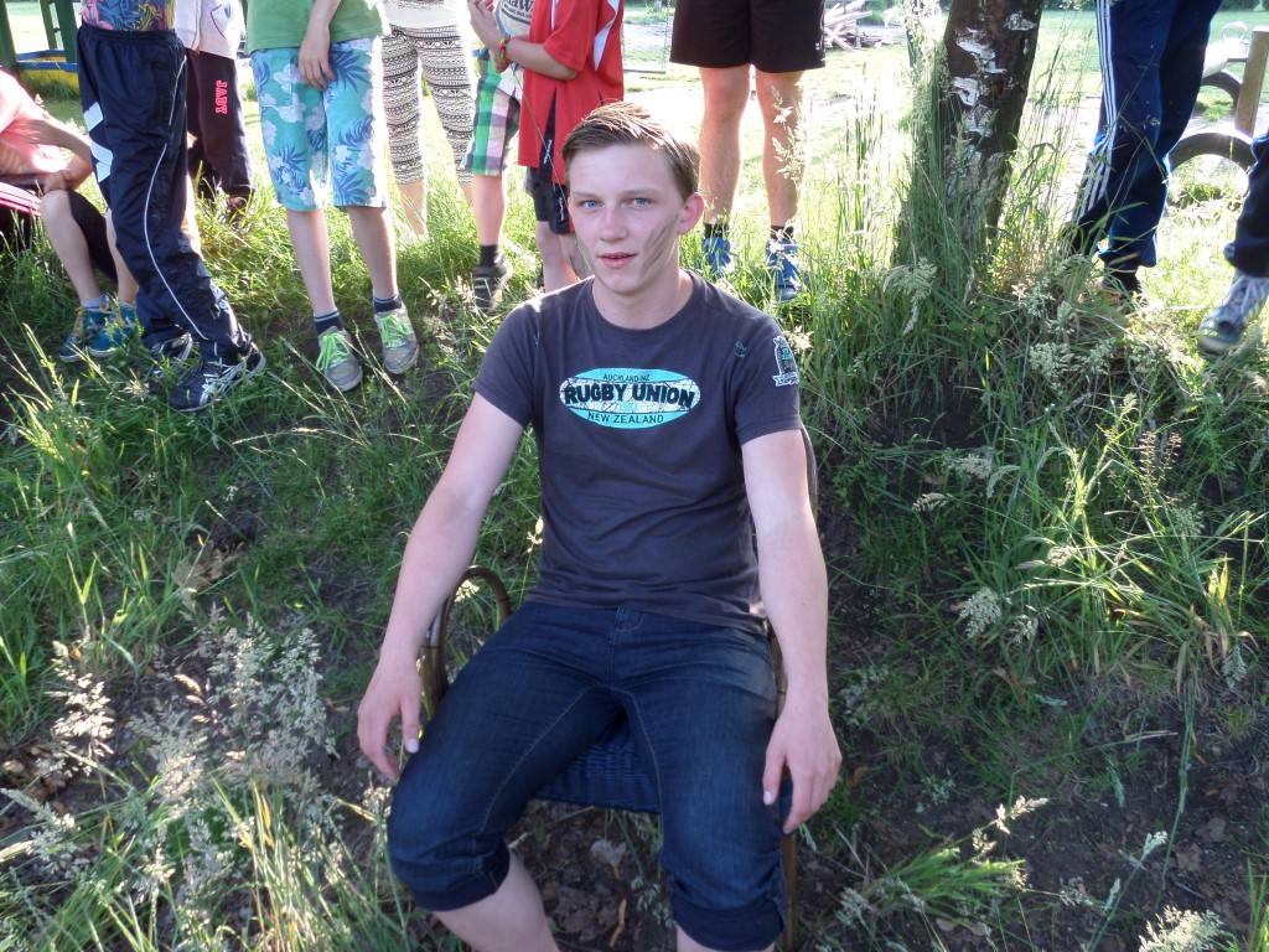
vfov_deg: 44.2
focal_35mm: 32
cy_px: 476
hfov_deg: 56.8
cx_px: 634
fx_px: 1173
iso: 80
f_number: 3.4
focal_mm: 5.3
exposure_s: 1/45
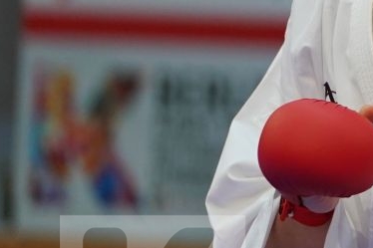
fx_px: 6835
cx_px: 829
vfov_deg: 2.1
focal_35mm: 660
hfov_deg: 3.1
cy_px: -48
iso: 1250
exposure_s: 1/1000
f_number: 2.8
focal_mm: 137
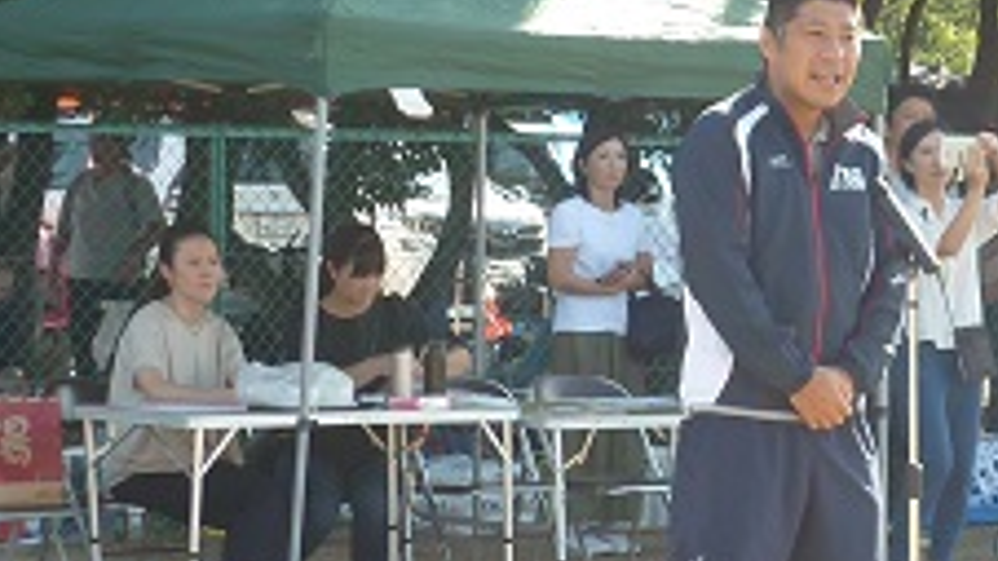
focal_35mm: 174
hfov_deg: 12.3
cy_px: 267
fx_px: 4603
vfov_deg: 7.0
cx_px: 762
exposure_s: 1/200
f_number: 3.4
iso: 80
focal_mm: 9.2
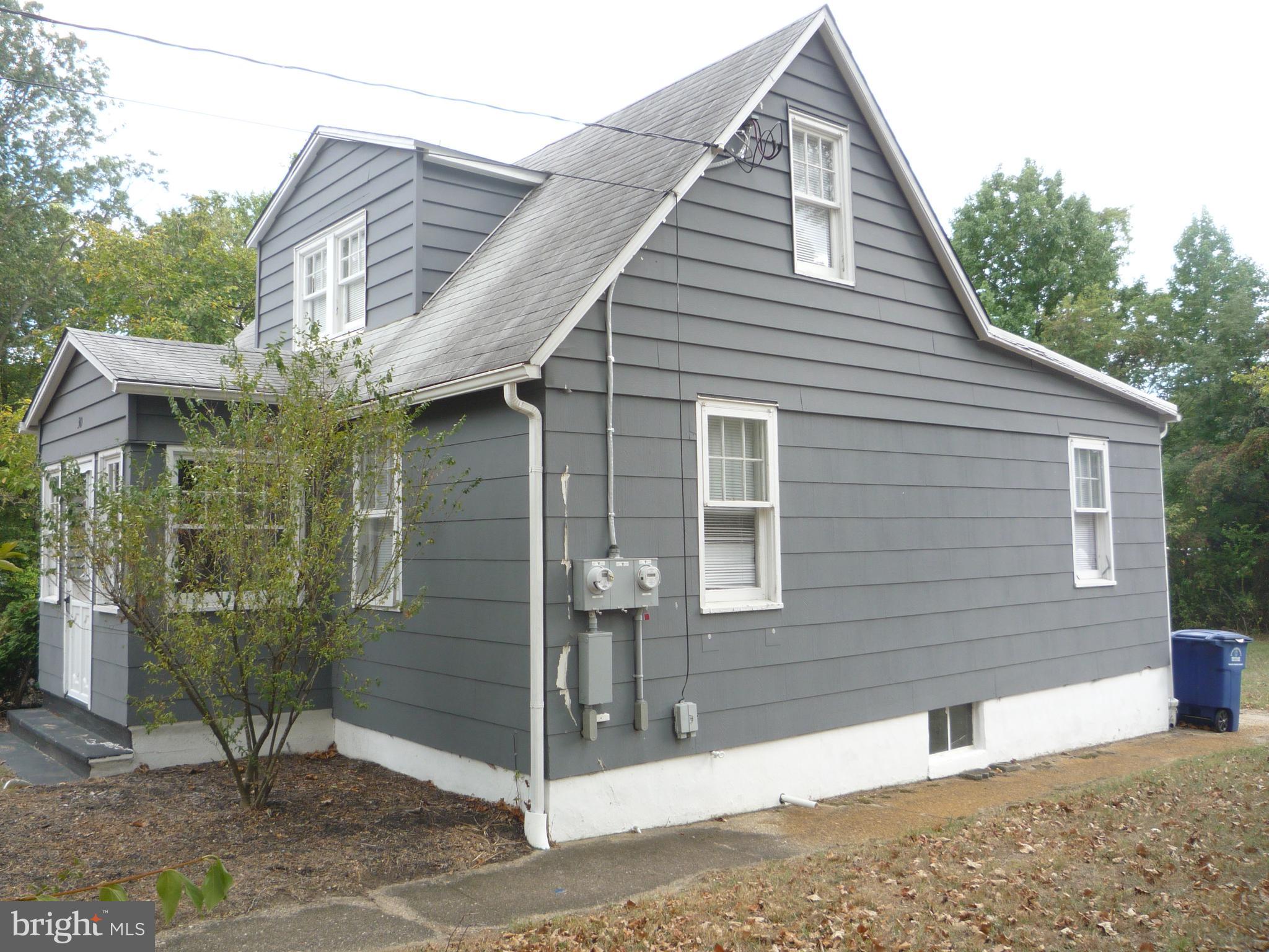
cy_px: 476
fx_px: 1100
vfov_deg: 46.8
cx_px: 634
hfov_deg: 60.0
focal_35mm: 30
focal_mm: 5.2
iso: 100
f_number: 3.5
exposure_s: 1/100
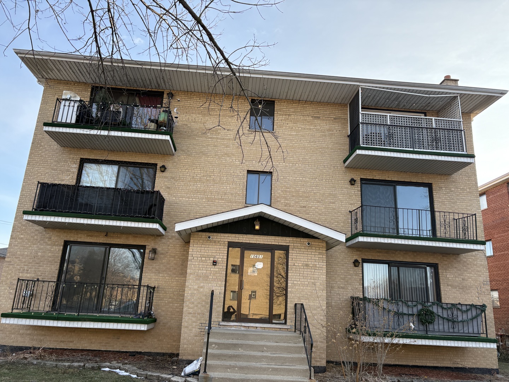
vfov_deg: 53.1
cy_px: 191
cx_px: 254
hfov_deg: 67.3
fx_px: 382
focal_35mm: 26
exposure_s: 1/873
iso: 64
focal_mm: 5.96
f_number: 1.6
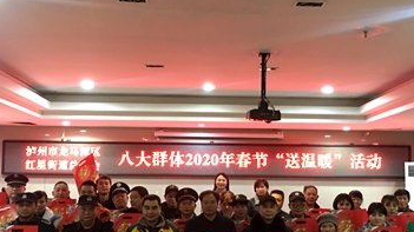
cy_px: 140
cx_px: 226
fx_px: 494
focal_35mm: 45
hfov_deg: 45.4
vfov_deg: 26.4
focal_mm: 4.15
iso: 160
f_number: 2.2
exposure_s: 1/8
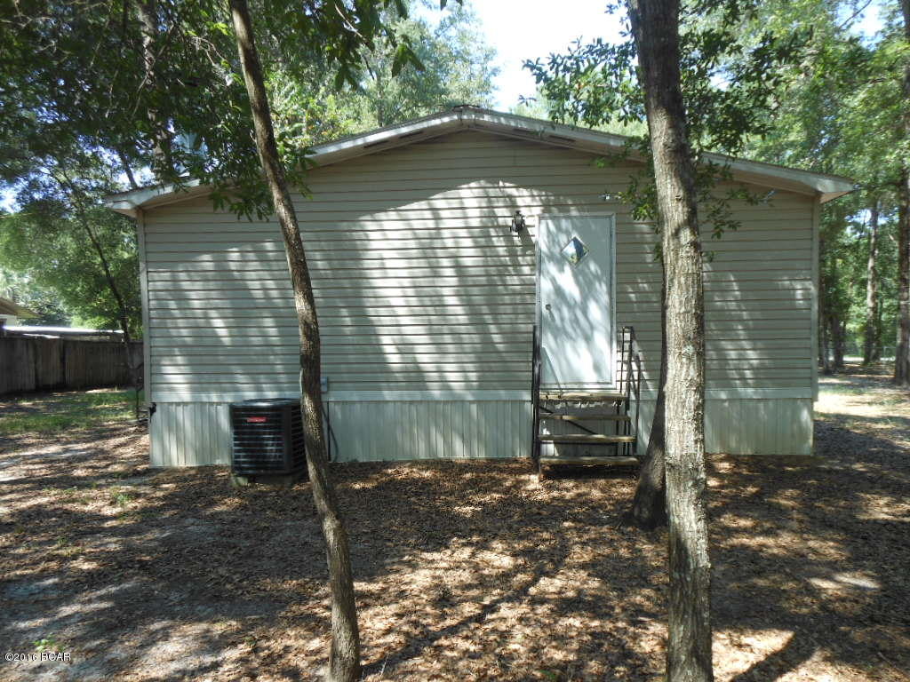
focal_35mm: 25
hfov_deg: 69.4
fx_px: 657
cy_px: 341
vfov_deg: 54.9
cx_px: 455
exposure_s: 1/125
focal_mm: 4.5
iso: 80
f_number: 3.2
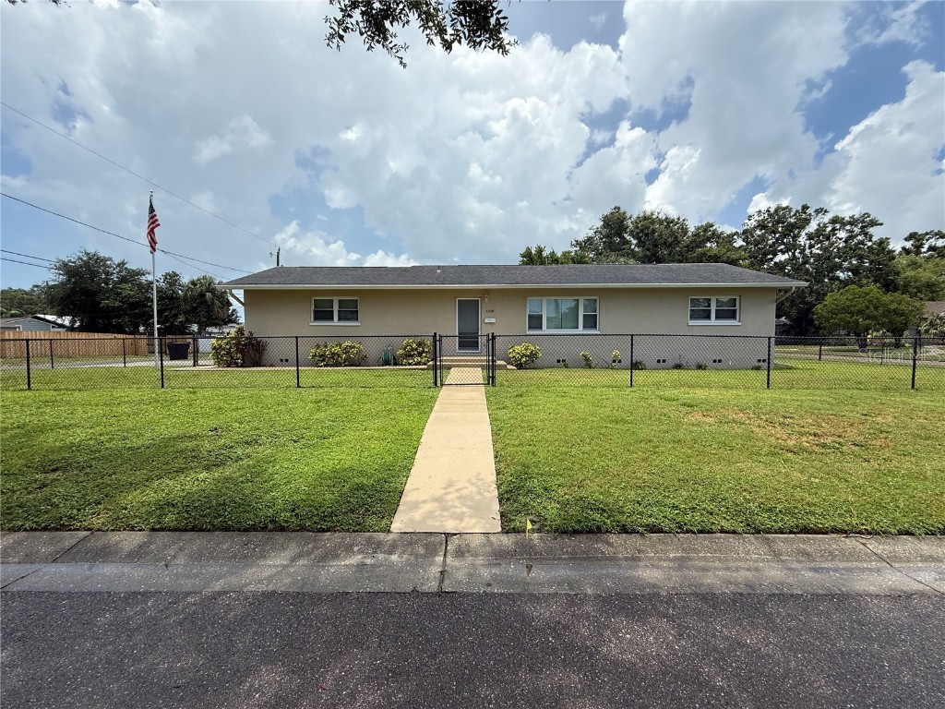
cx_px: 472
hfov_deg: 102.1
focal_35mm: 14
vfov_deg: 85.7
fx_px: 382
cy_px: 354
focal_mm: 2.22
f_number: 2.2
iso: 50
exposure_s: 1/1848
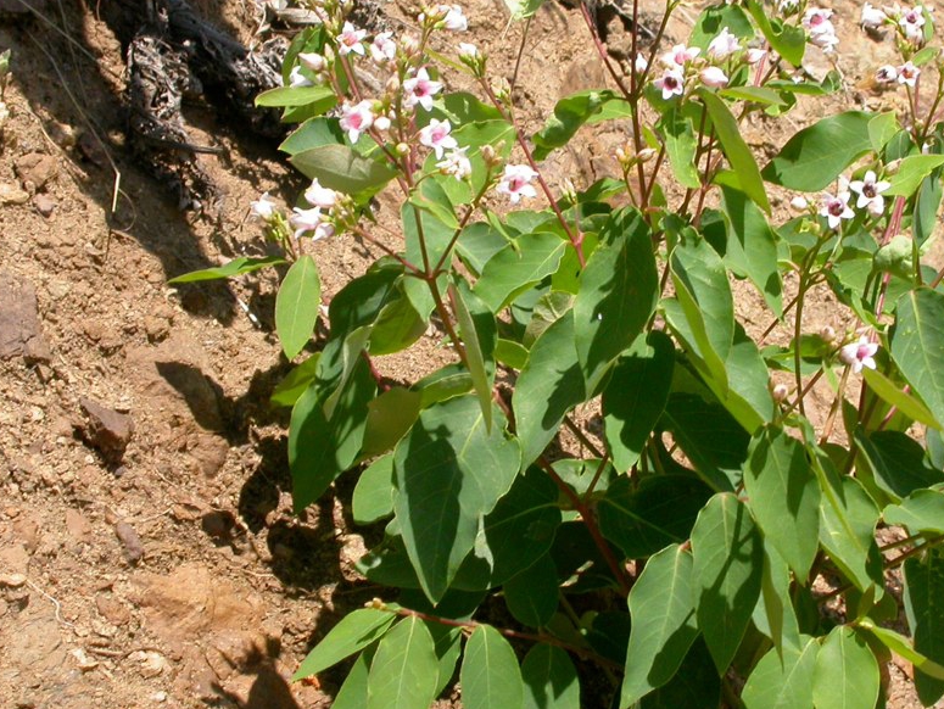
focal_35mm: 103
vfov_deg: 14.4
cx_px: 608
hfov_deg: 19.0
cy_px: 334
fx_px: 2810
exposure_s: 1/201
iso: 100
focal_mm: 16.2
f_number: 7.9
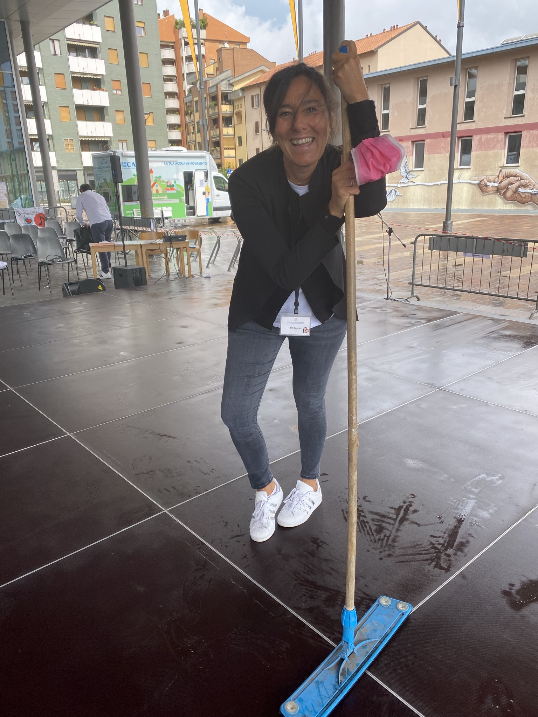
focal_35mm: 26
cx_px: 269
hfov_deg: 53.1
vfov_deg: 67.3
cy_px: 358
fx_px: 539
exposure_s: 1/557
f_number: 1.8
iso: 32
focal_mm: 4.25
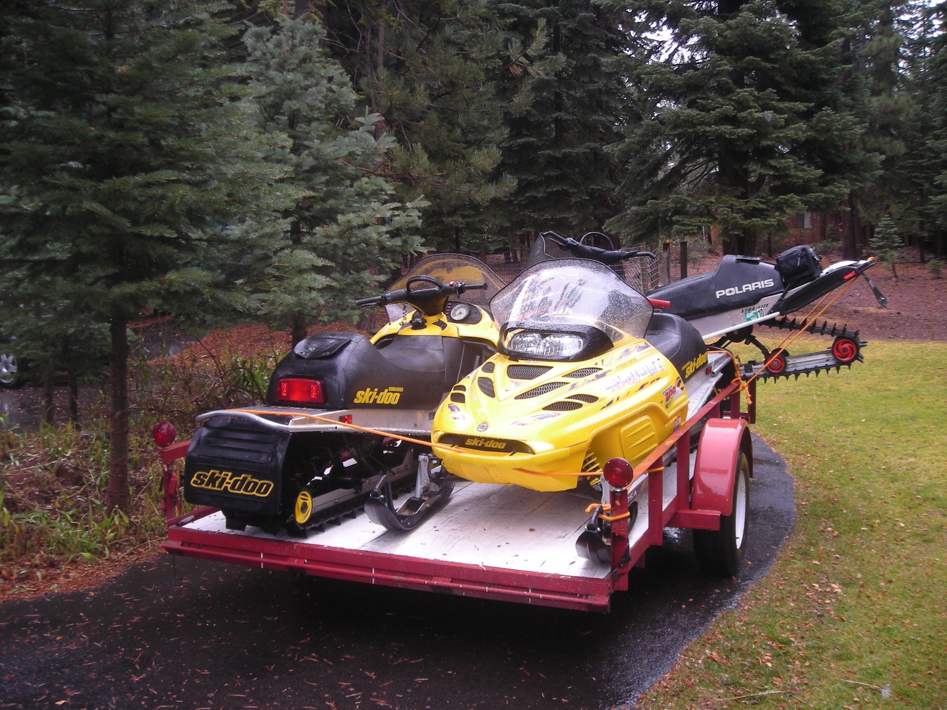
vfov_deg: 37.7
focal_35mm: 38
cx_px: 474
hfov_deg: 49.0
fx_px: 1040
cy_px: 355
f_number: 3.2
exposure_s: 1/30
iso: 50
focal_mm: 6.3
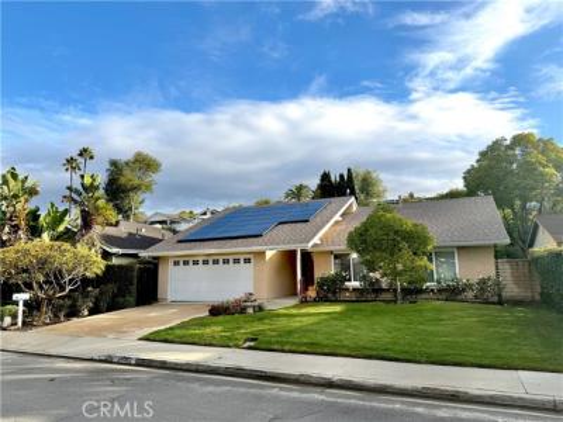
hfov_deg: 71.6
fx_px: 390
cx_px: 282
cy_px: 211
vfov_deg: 56.8
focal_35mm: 24
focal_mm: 6.76
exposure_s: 1/2801
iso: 80
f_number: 1.78
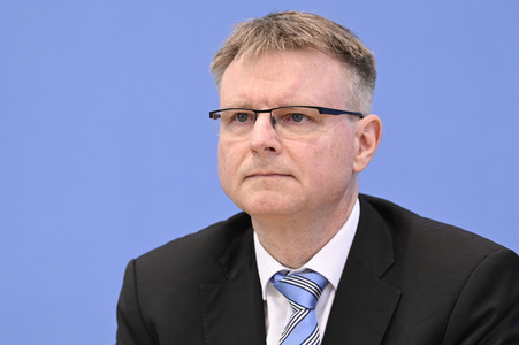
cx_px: 260
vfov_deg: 8.6
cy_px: 172
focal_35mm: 160
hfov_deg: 12.8
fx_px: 2305
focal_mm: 160
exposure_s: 1/640
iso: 4000
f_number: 5
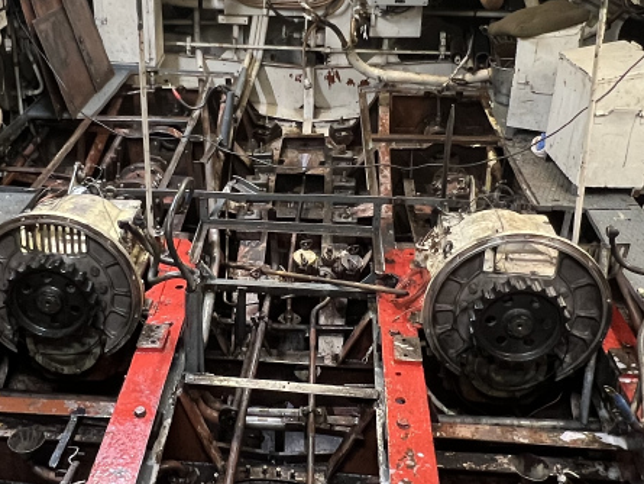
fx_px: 707
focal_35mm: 38
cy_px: 180
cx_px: 266
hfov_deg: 48.7
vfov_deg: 37.5
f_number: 1.8
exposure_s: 1/50
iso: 320
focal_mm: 1.57
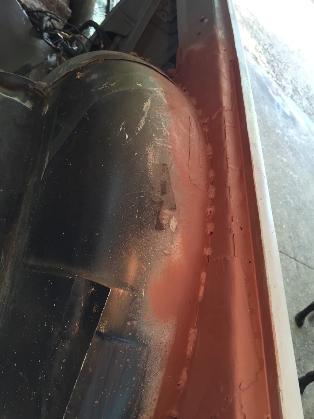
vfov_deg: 61.7
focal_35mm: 29
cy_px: 210
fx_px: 351
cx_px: 157
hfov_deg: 48.2
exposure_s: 1/30
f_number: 2.2
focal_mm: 4.15
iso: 100
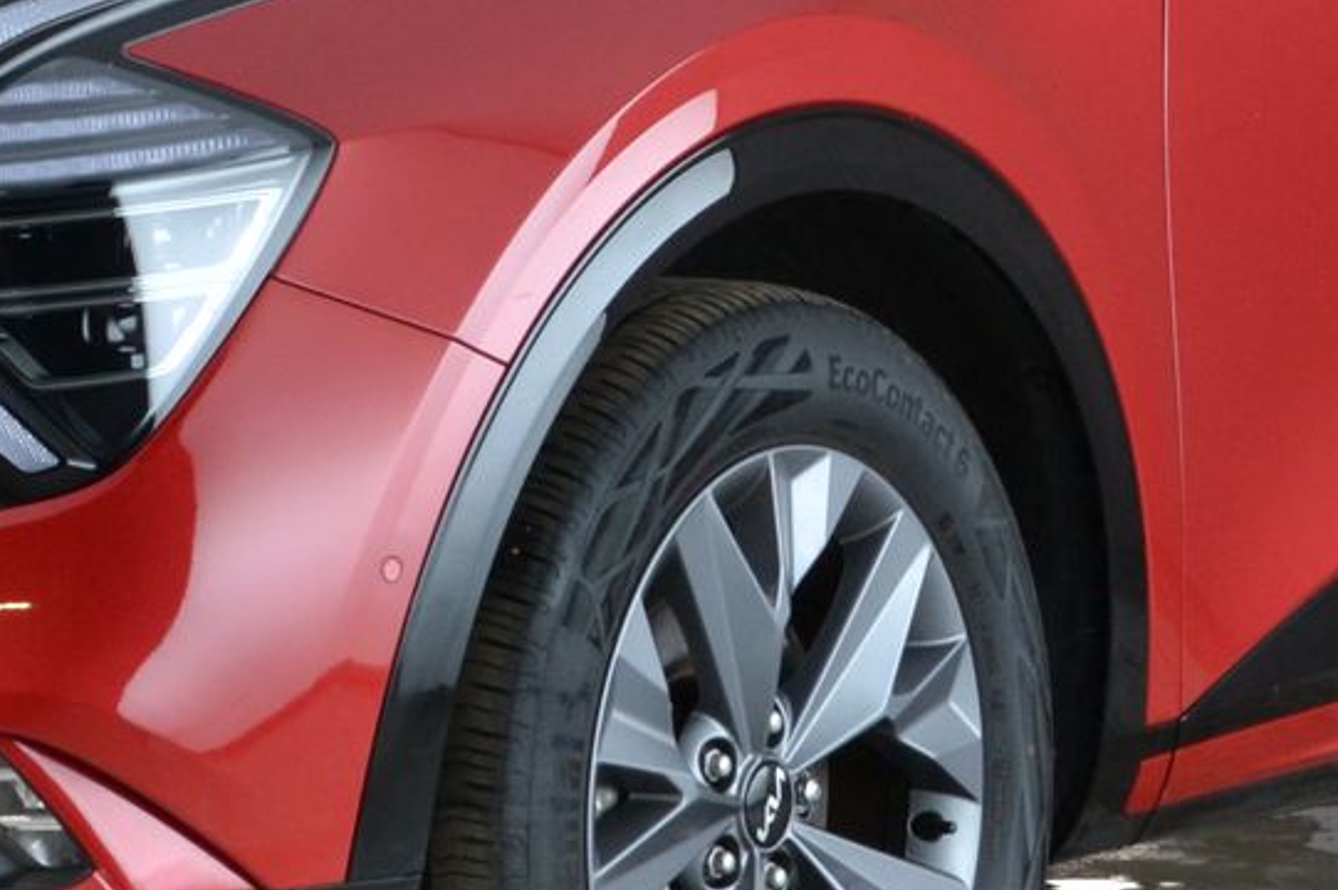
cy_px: -23
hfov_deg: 7.3
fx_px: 10549
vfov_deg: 4.8
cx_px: 527
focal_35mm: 284
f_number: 10
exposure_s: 1/8
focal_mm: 50
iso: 500
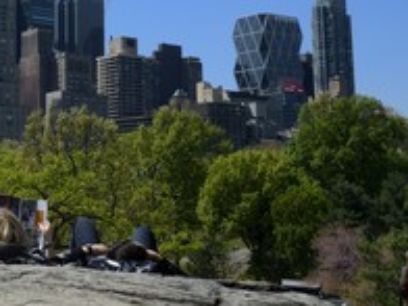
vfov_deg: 20.2
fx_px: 849
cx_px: 10
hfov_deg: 25.8
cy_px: 58
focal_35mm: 72
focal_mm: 35
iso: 400
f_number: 14
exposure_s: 1/320
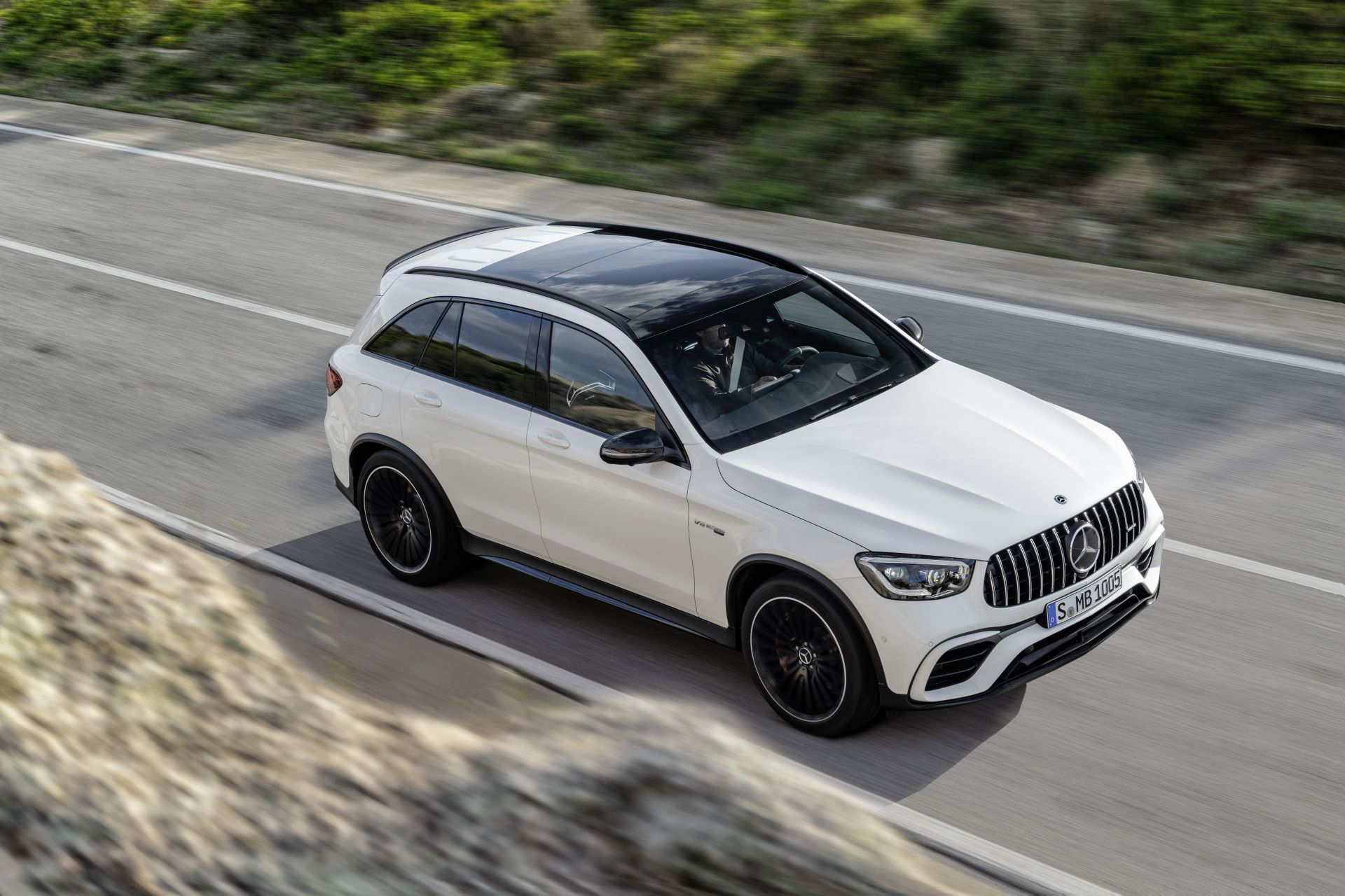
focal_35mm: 62
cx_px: 672
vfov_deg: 21.9
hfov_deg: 32.4
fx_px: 2316
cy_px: 448
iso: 100
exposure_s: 1/30
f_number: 11
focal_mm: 62
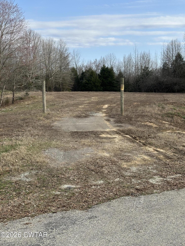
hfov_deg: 30.3
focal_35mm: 48
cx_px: 92
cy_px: 123
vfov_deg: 39.7
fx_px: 342
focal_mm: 6.86
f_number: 1.78
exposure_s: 1/1953
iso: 64
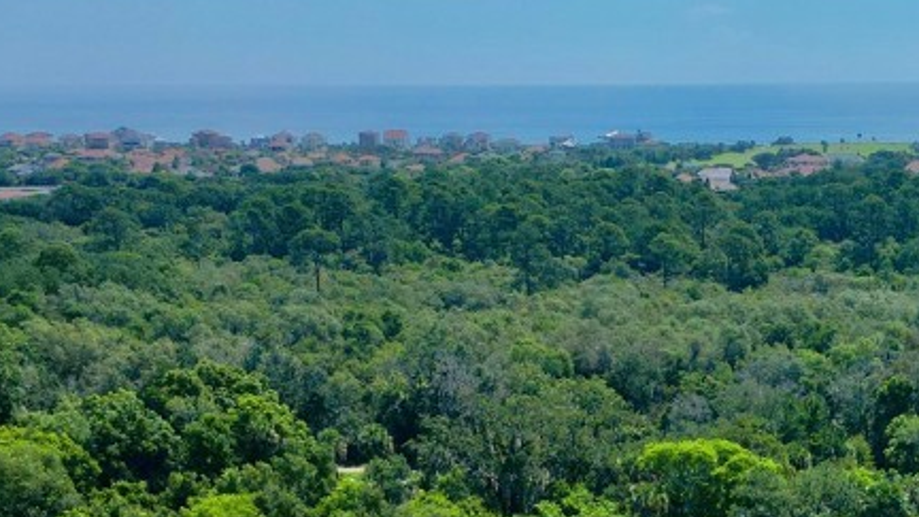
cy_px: 794
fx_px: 1511
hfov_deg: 33.0
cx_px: 719
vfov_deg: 17.3
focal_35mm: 62
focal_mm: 6.72
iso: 100
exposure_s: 1/6000
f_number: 1.7
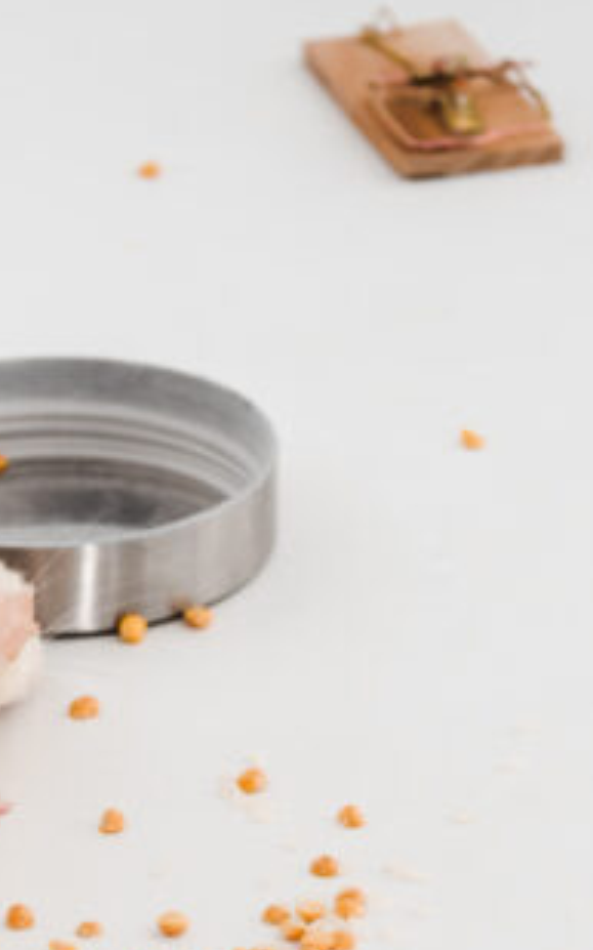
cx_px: -106
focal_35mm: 203
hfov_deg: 6.4
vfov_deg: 9.9
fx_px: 5252
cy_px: 1562
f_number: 5
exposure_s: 1/160
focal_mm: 60
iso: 250
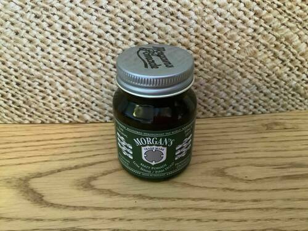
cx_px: 154
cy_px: 116
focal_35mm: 31
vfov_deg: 45.4
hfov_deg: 58.4
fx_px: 276
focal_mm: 3.3
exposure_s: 1/25
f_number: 2.4
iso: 640
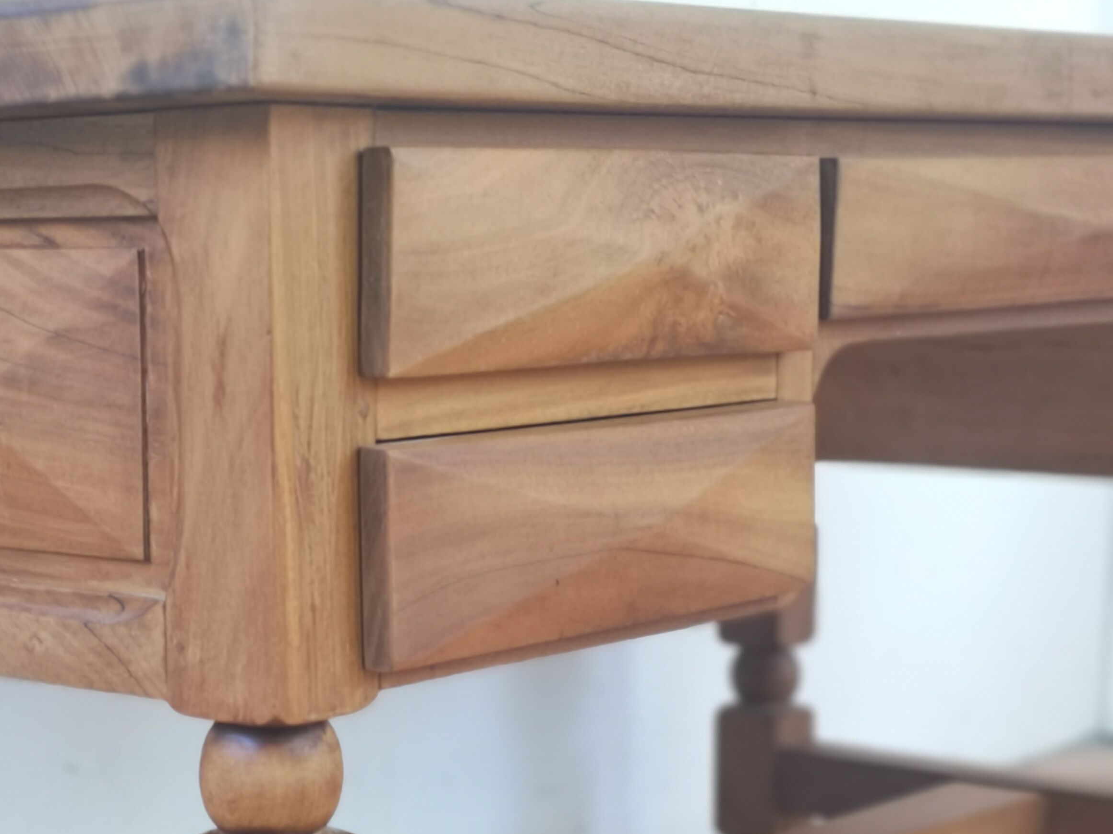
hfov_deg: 22.7
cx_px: 238
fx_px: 2733
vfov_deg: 17.3
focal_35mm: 85
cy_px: 629
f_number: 4
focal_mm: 5.58
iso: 80
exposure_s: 1/50
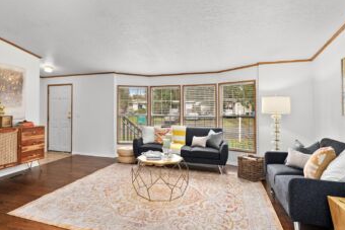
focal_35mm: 20
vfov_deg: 61.9
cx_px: 153
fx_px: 192
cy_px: 124
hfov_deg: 83.6
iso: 1000
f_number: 7.1
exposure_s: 1/8
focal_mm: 17
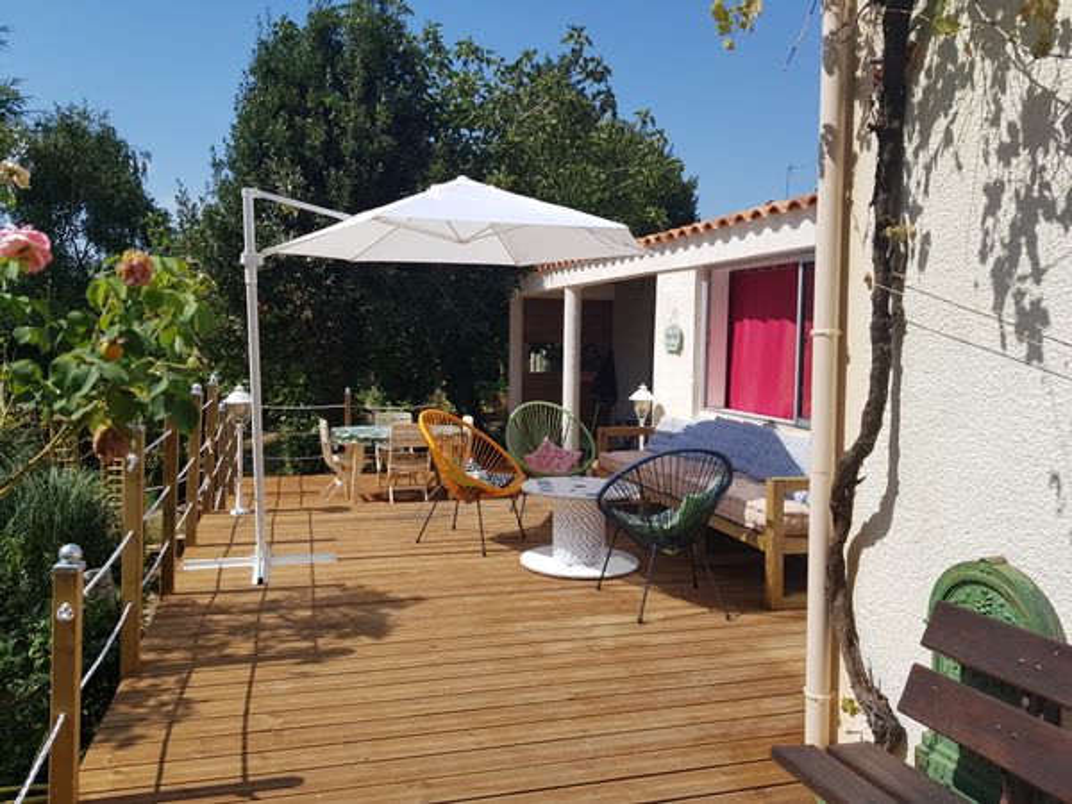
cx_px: 536
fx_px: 805
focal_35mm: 26
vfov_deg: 53.1
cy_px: 402
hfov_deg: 67.3
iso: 40
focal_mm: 4.2
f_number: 1.7
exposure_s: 1/2576
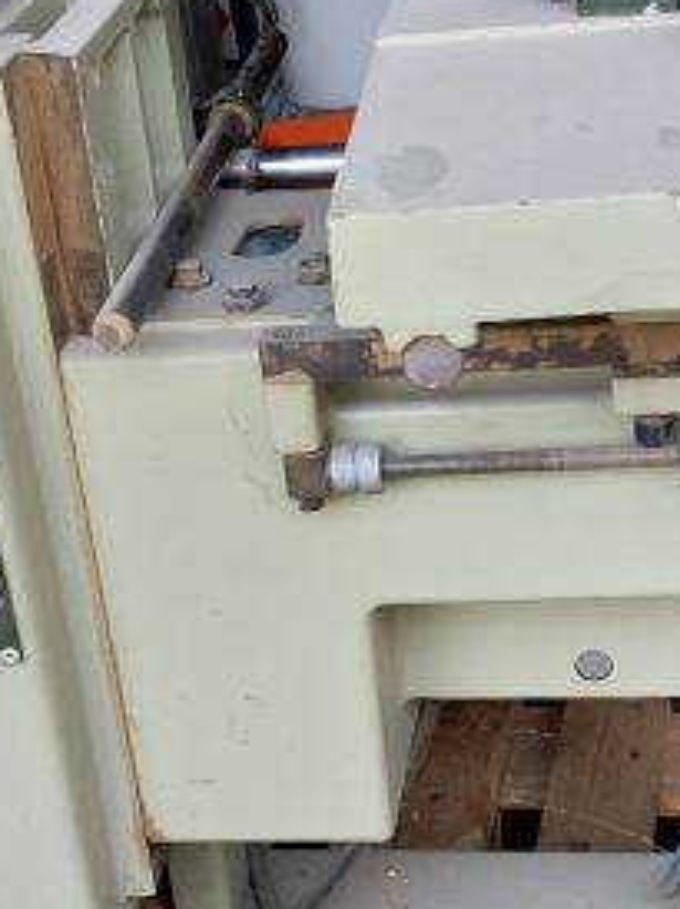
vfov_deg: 26.5
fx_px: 1915
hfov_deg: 20.1
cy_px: 620
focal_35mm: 73
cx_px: 262
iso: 32
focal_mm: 5.23
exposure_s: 1/50
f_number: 1.8
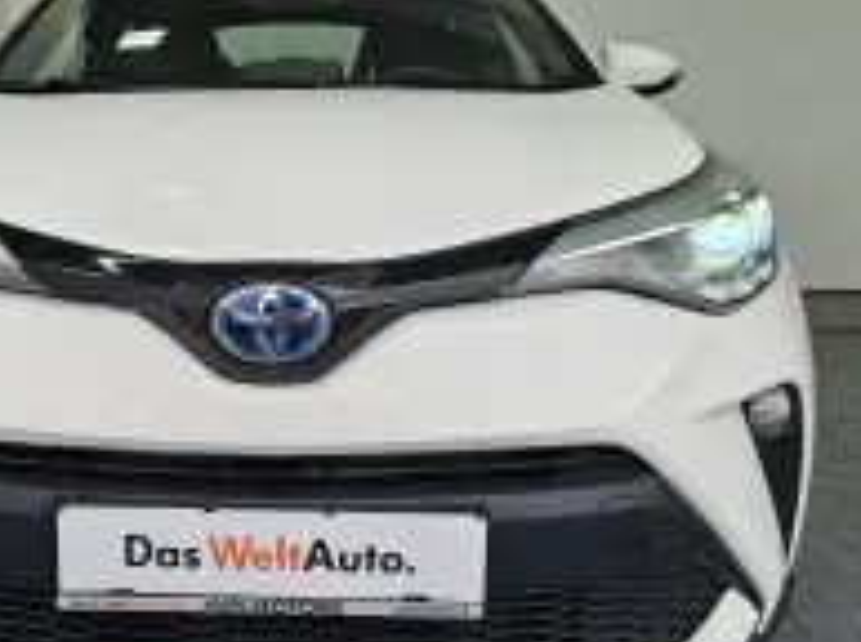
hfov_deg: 43.1
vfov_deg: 33.5
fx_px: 1068
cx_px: 259
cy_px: 348
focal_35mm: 43
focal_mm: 6.3
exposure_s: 1/200
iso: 20
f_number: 1.7
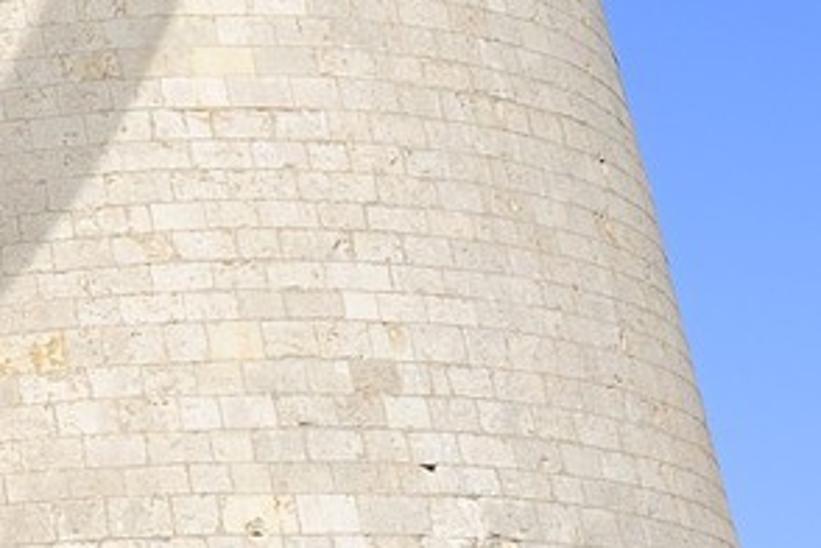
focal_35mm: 125
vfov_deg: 10.3
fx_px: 2850
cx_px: -905
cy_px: -435
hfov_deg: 13.6
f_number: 14
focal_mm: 23
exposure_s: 1/160
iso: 200
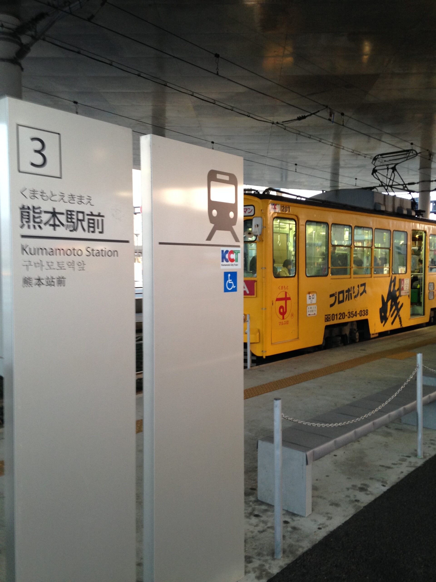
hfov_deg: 42.9
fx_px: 554
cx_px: 218
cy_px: 291
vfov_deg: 55.4
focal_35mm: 33
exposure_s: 1/20
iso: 100
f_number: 2.4
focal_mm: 4.12
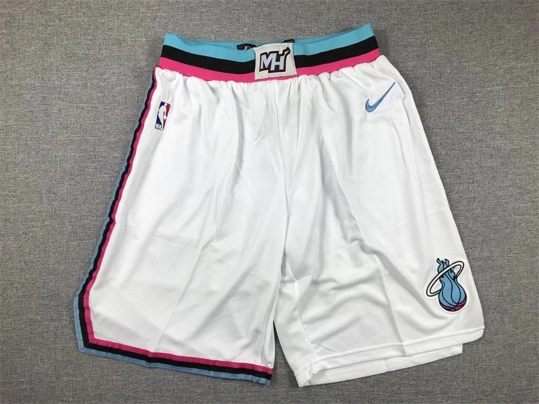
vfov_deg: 49.7
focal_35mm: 28
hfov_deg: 63.4
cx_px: 270
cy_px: 202
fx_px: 436
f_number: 1.8
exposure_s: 1/130
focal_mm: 3.99
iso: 20
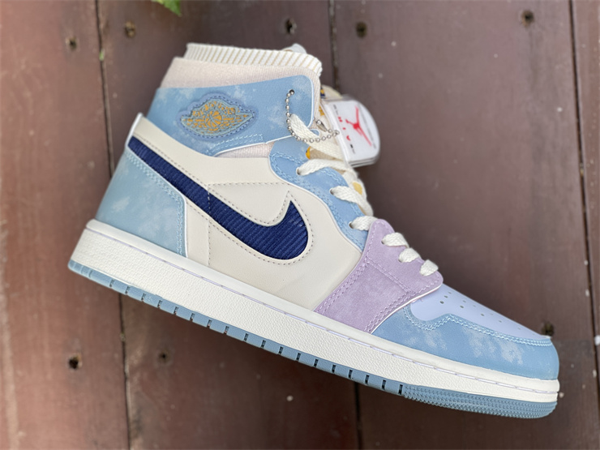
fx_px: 1109
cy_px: 225
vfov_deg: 22.9
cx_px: 300
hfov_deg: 30.3
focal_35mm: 64
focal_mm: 7.5
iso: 25
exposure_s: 1/156
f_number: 2.2
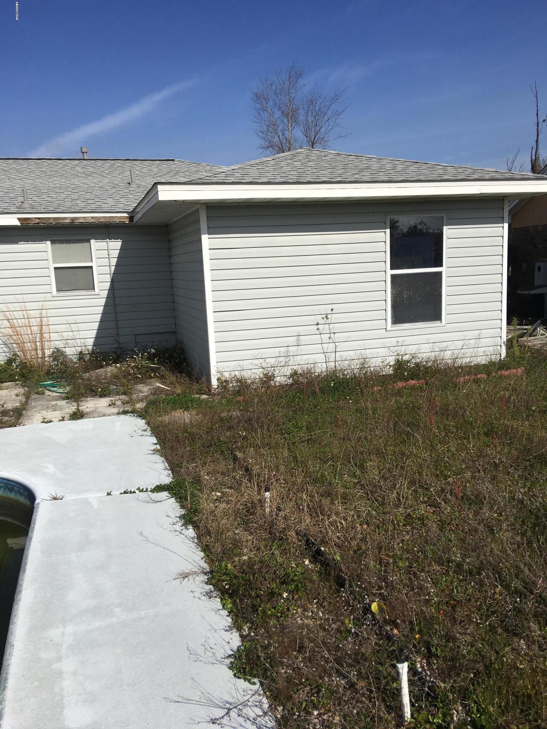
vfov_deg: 61.7
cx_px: 274
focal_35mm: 29
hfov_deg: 48.2
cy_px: 364
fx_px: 611
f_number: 2.2
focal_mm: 4.15
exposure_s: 1/3846
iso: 25
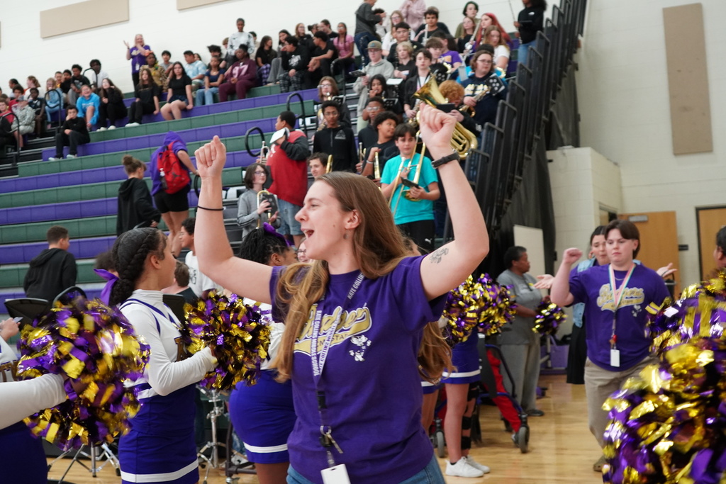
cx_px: 363
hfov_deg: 46.4
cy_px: 242
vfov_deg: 31.9
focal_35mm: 42
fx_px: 847
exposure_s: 1/160
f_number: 3.5
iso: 2500
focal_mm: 28
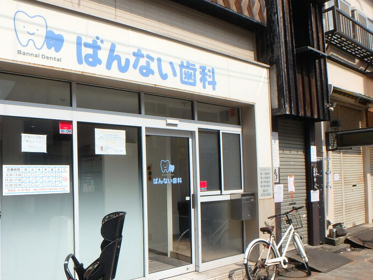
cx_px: 130
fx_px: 313
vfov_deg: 47.9
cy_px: 169
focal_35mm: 29
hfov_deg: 60.5
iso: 125
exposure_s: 1/500
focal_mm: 3.7
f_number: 6
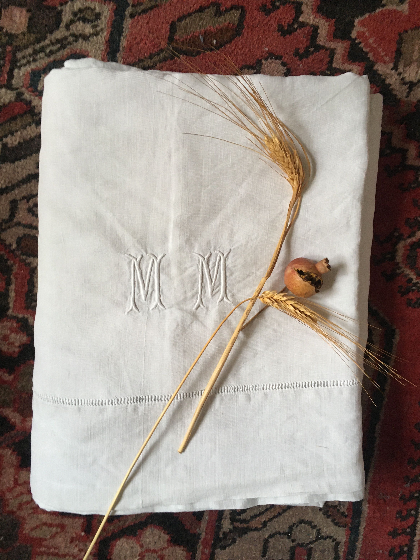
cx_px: 210
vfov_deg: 61.7
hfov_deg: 48.2
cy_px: 280
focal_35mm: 29
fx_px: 469
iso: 160
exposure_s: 1/33
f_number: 2.2
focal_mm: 4.15
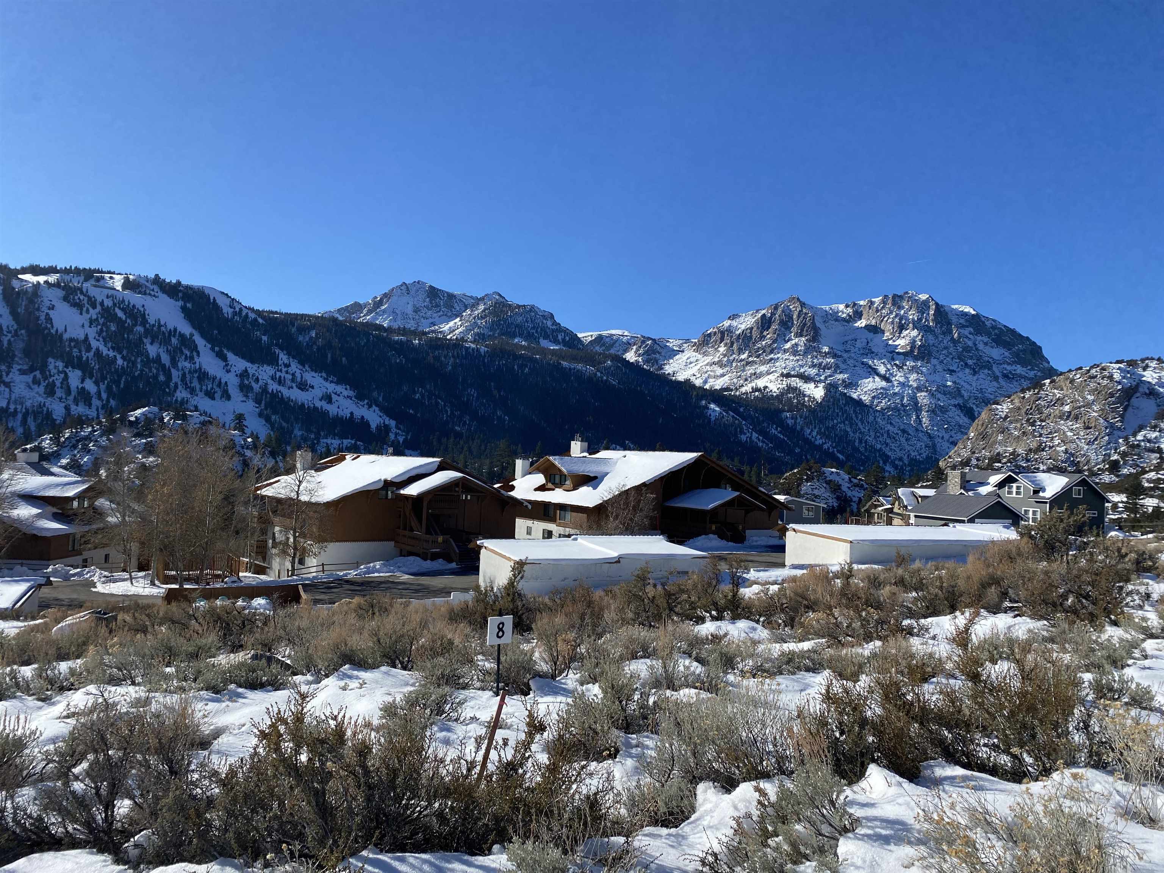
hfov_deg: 67.3
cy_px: 436
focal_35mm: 26
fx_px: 874
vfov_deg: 53.1
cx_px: 582
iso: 32
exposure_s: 1/3846
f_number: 1.8
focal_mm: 4.25
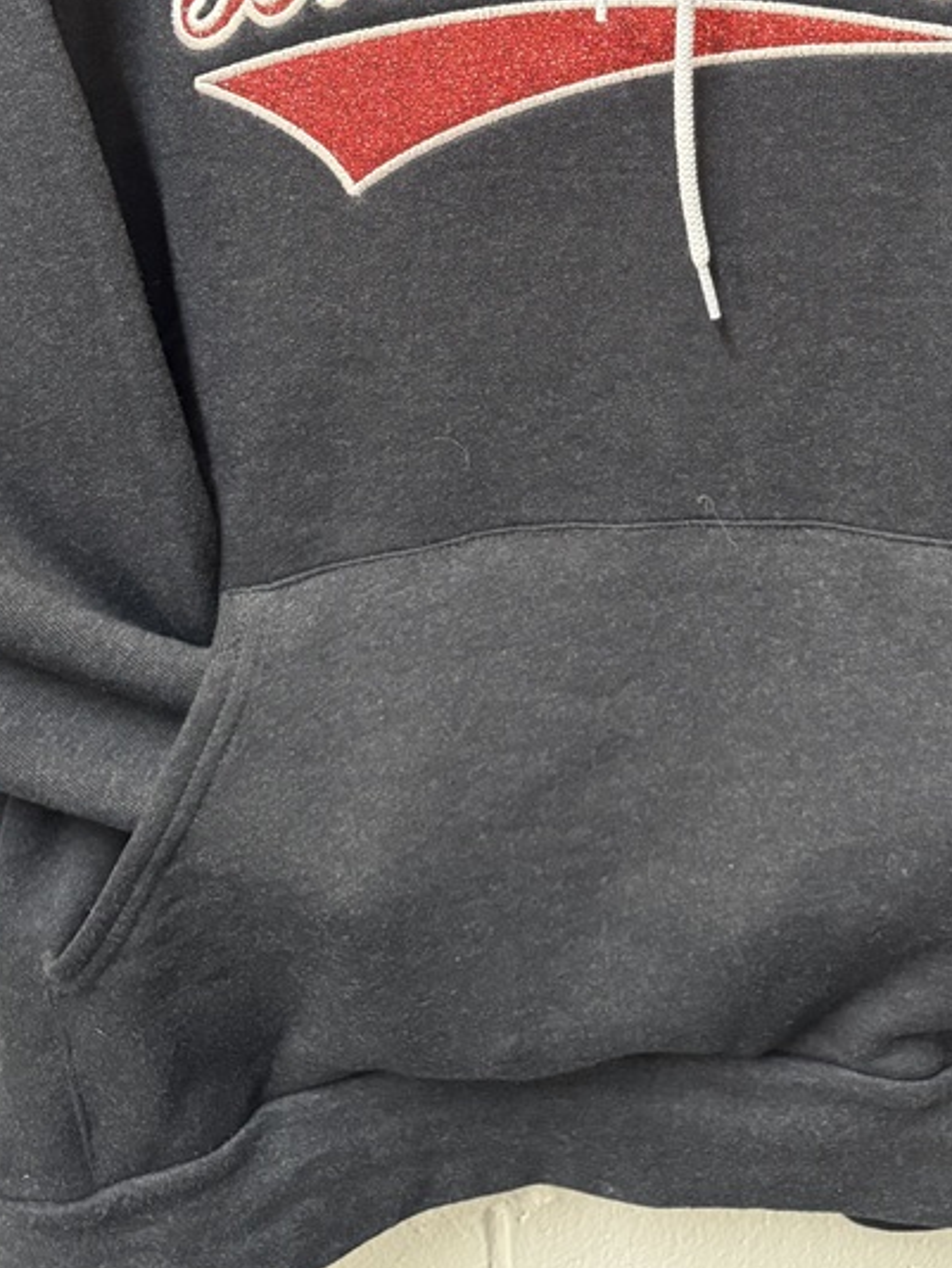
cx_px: 648
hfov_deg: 31.3
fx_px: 1685
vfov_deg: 37.9
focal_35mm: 46
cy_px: 78
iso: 800
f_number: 1.78
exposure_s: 1/40
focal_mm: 6.76
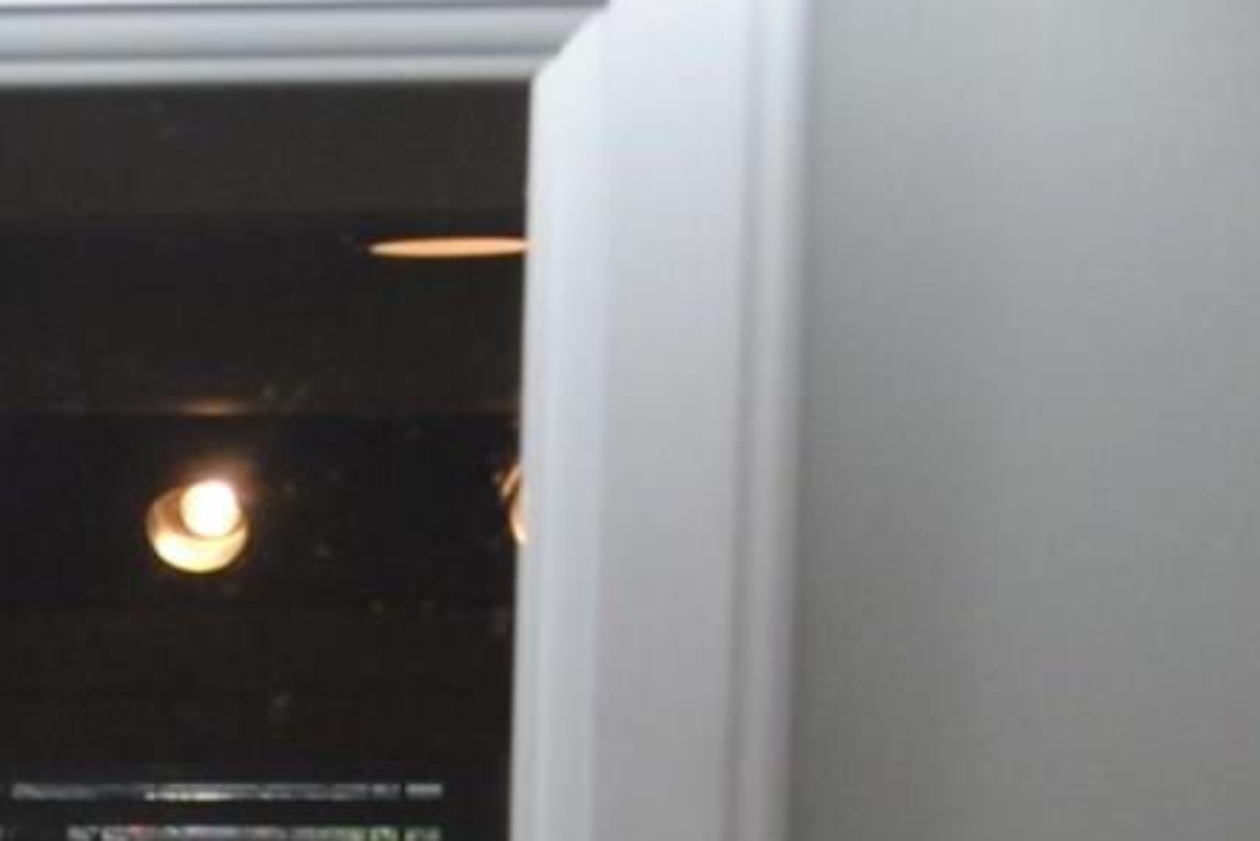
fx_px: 9488
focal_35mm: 271
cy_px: 2494
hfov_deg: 7.3
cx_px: -1328
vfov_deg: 4.8
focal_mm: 26
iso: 360
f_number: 5.6
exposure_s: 1/125
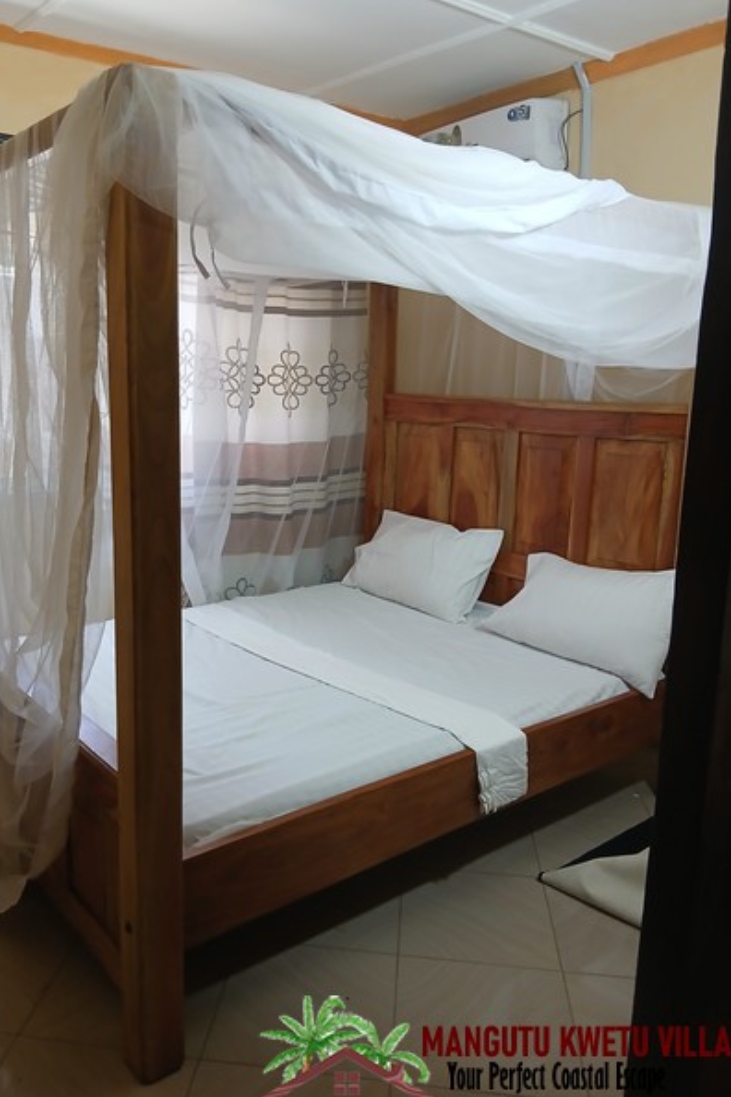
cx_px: 317
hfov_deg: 46.3
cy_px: 533
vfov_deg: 65.5
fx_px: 853
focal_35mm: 28
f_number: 1.8
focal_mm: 3.98
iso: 250
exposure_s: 1/50
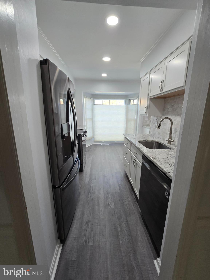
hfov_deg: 89.9
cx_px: 105
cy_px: 140
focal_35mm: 13
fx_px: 105
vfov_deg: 106.2
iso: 125
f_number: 2.2
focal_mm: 2.2
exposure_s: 1/60
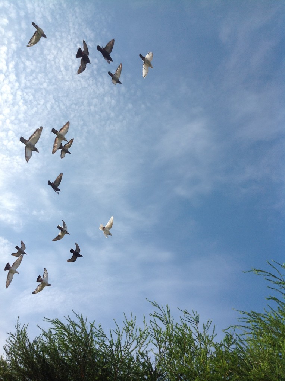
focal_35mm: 35
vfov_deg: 52.7
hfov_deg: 40.6
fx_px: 386
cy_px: 190
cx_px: 142
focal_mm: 4.28
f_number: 2.4
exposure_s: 1/1890
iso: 80
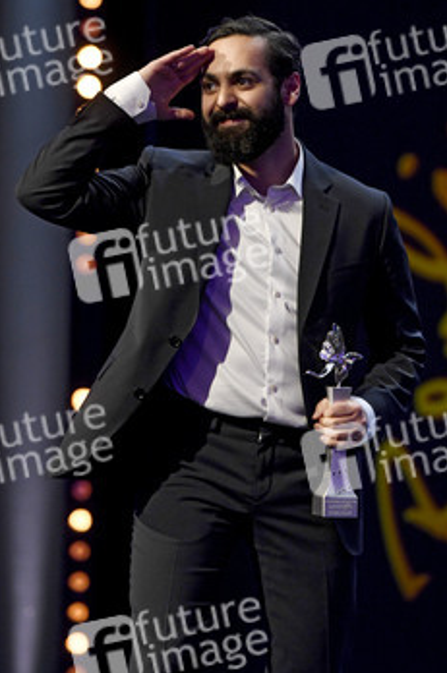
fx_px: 3867
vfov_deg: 10.0
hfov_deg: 6.6
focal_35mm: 207
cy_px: 354
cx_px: 224
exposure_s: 1/320
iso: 3200
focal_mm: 180
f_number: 4
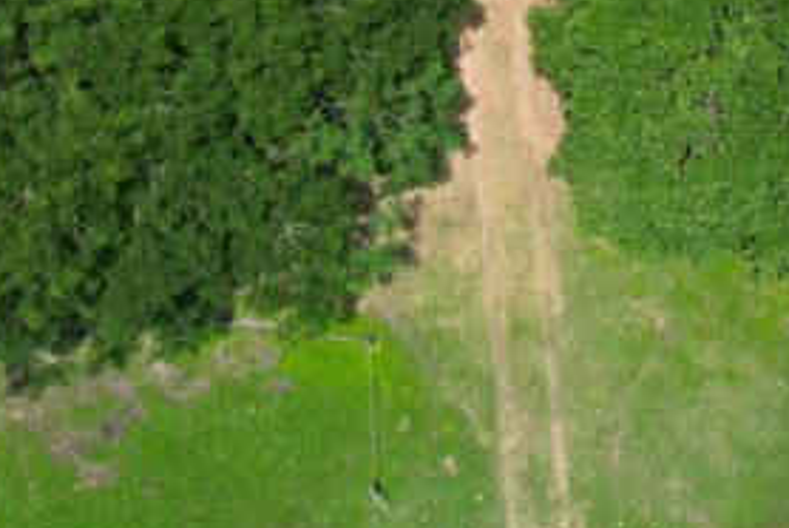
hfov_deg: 25.0
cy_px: -393
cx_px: 482
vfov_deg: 14.9
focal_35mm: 81
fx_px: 1777
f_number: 2.8
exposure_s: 1/1600
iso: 100
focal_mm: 8.38
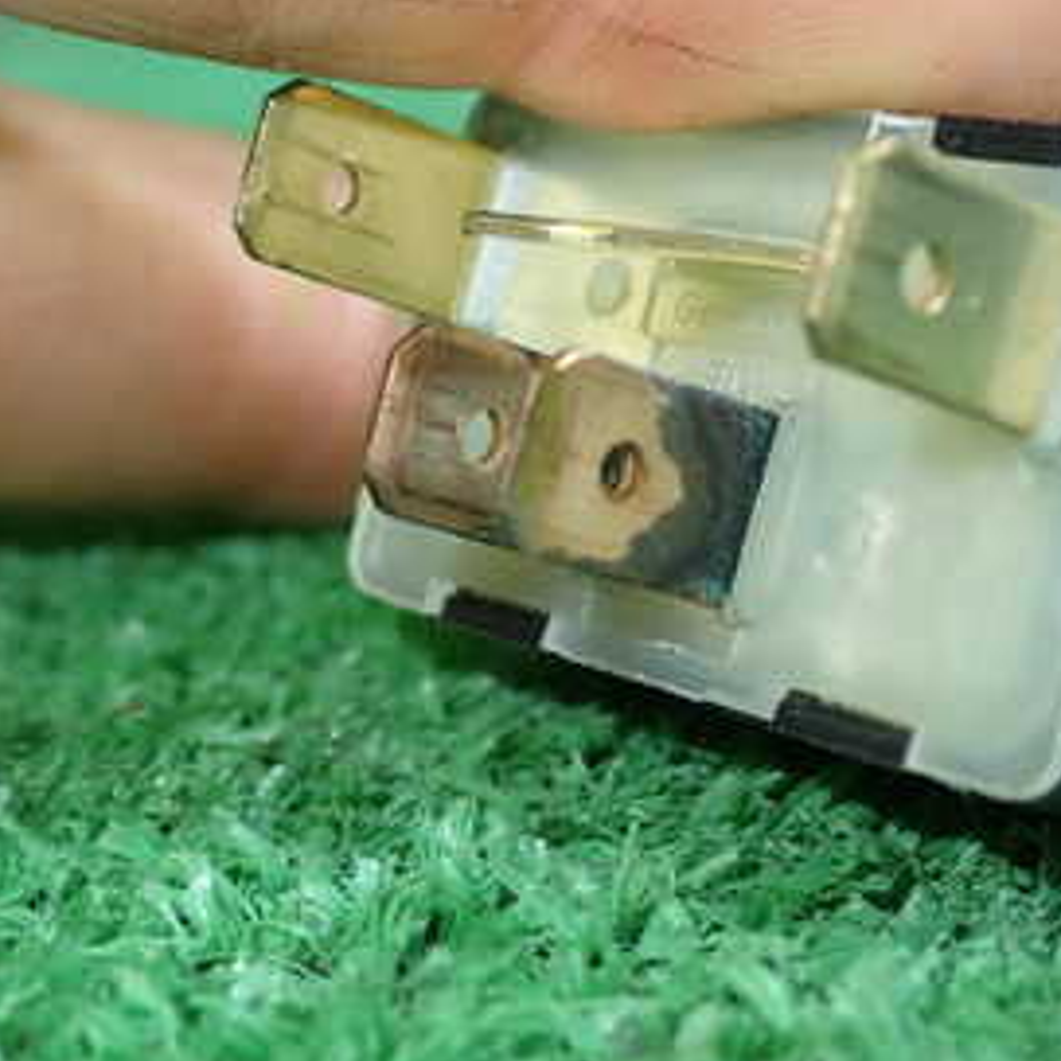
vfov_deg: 21.7
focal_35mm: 80
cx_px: 503
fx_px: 2774
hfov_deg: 21.6
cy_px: 519
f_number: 2.8
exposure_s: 1/40
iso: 200
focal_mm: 7.31
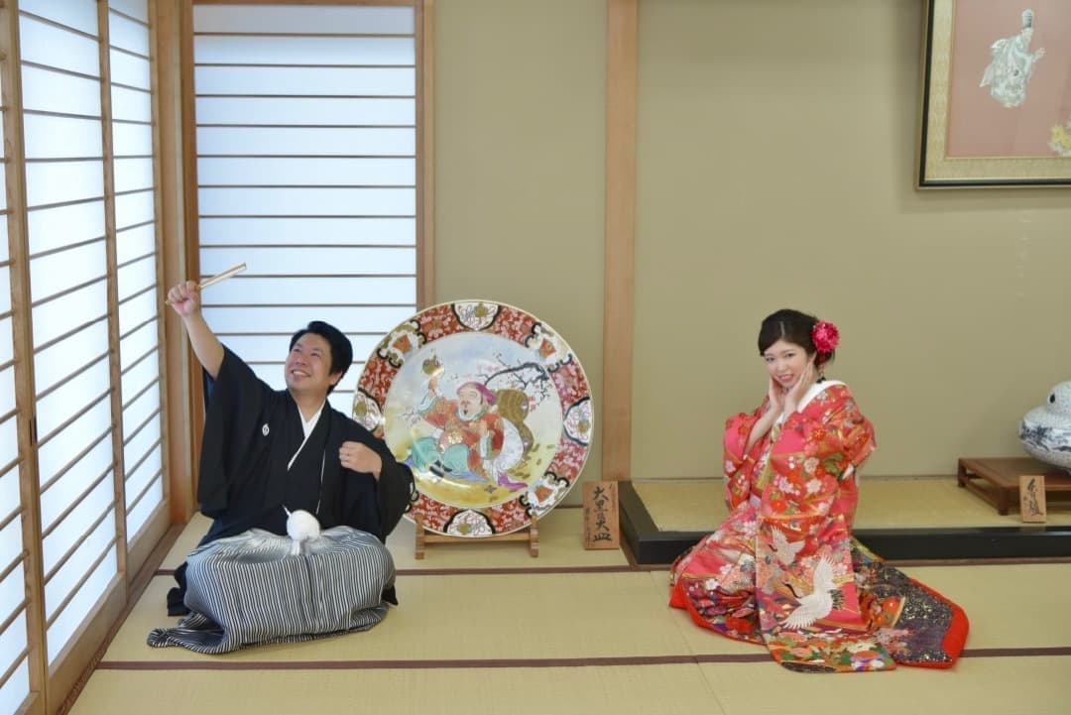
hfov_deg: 41.1
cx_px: 536
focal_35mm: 48
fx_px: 1428
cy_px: 358
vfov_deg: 28.1
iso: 2000
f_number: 5.6
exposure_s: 1/50
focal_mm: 48
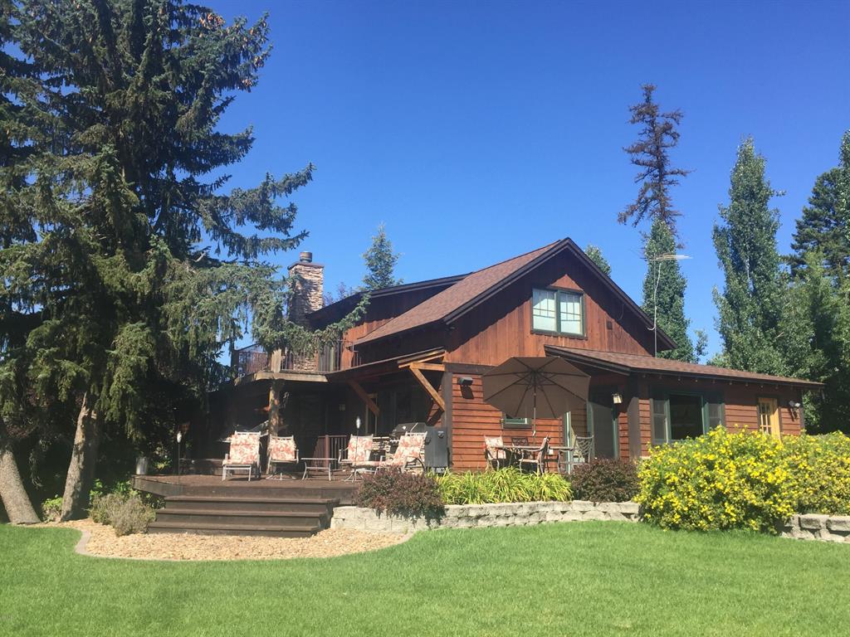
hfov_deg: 61.7
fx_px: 712
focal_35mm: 29
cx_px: 425
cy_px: 318
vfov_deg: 48.2
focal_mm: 4.15
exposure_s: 1/1014
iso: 32
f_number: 2.2
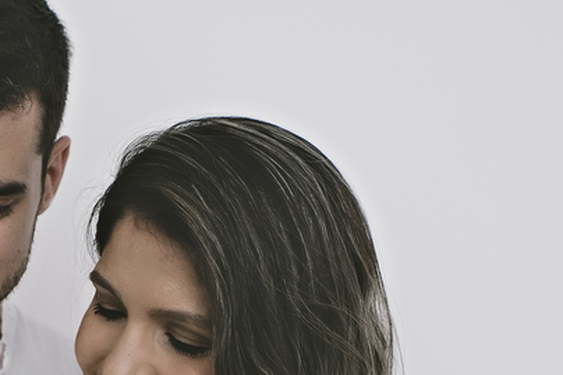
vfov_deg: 12.7
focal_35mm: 104
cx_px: 36
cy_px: 513
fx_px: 1626
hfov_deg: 19.2
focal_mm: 35
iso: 320
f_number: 3.5
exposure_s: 1/250
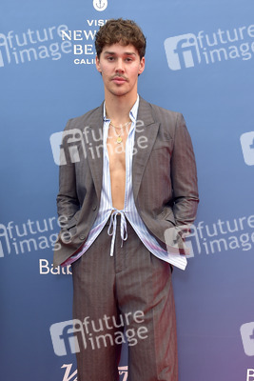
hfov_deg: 43.6
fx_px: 317
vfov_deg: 61.9
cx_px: 127
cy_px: 190
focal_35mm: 30
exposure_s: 1/250
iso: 250
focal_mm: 30
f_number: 7.1
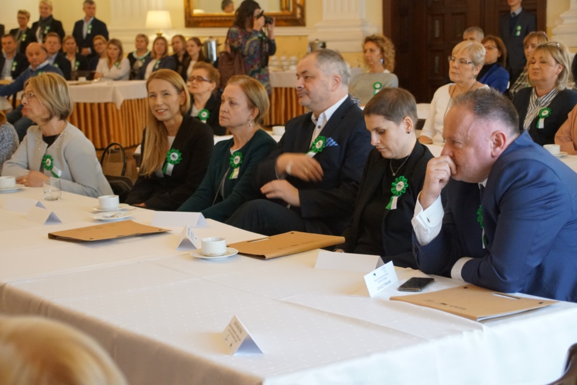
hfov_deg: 27.0
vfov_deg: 18.2
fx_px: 1202
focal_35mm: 75
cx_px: 288
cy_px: 192
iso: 3200
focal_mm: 50
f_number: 5
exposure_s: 1/40
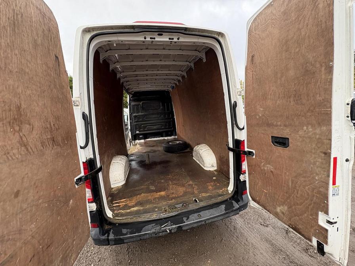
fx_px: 144
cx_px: 178
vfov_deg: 85.7
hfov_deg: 102.1
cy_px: 133
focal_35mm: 14
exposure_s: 1/108
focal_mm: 2.22
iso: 80
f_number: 2.2
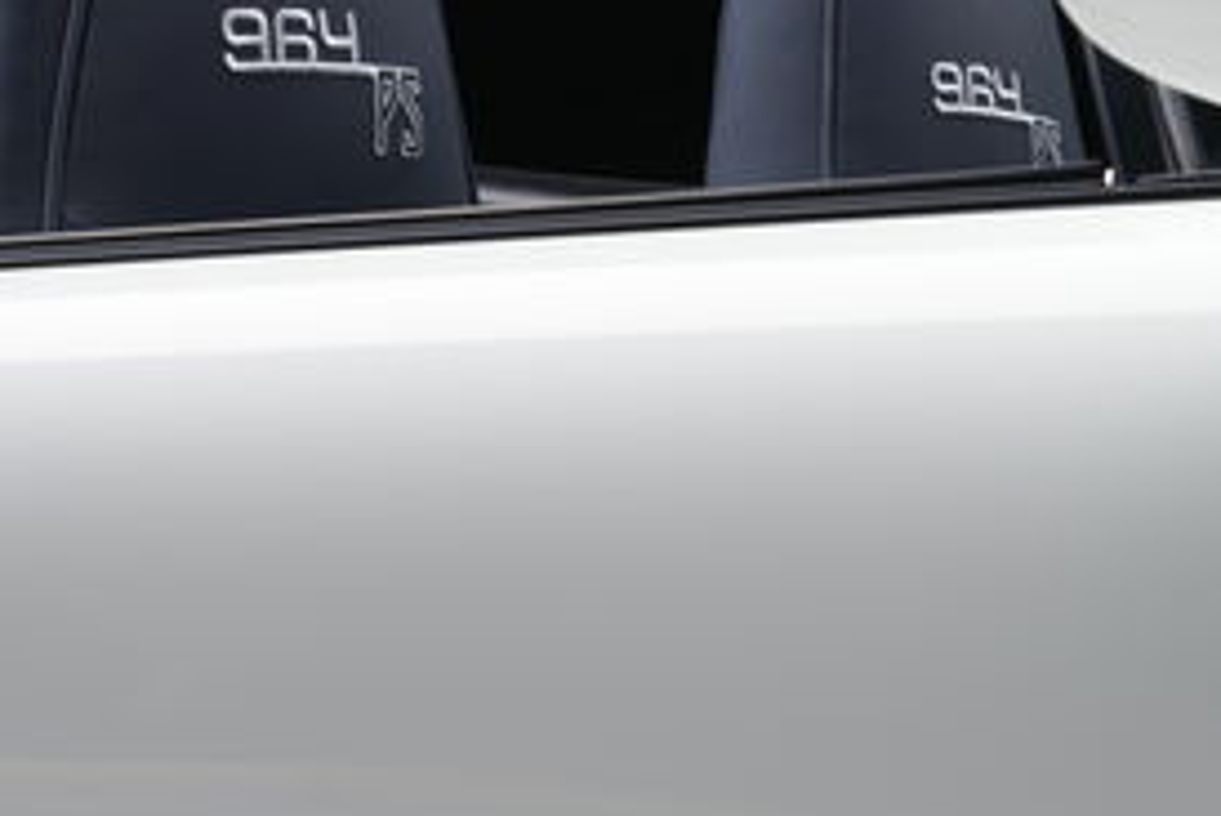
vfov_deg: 9.8
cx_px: 637
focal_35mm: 140
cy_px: 54
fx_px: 4751
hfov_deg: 14.6
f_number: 10
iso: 100
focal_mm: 50
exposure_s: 1/100
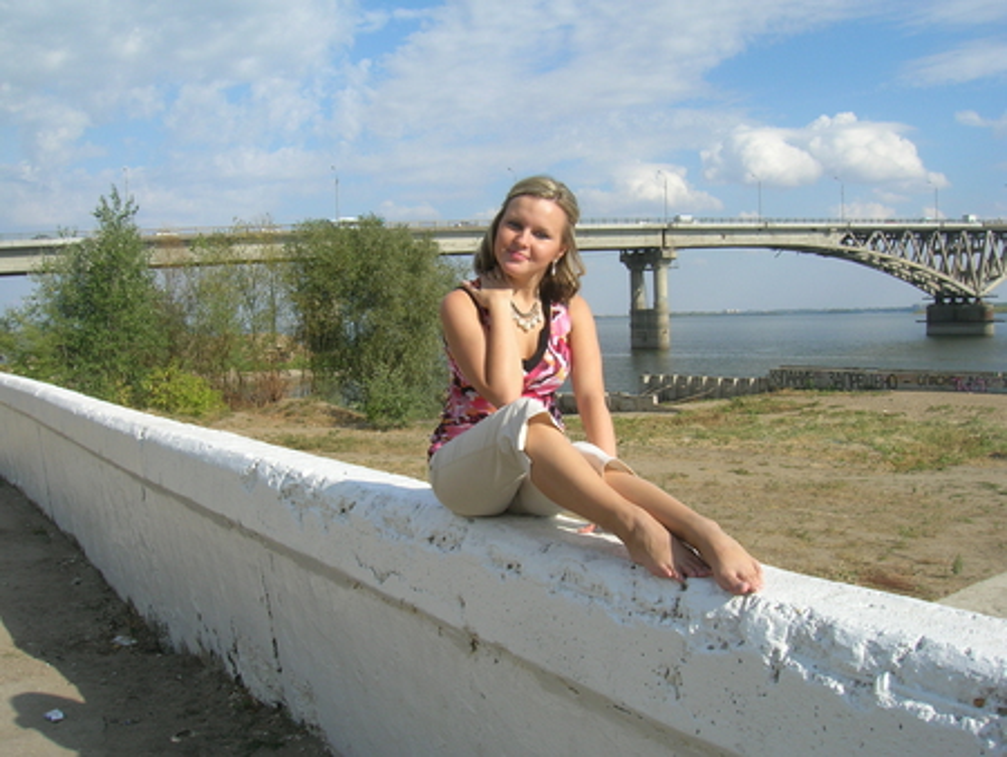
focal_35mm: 34
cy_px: 378
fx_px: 990
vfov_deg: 41.8
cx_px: 504
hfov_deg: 53.9
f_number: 4.9
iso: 50
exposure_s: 1/430
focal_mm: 5.7
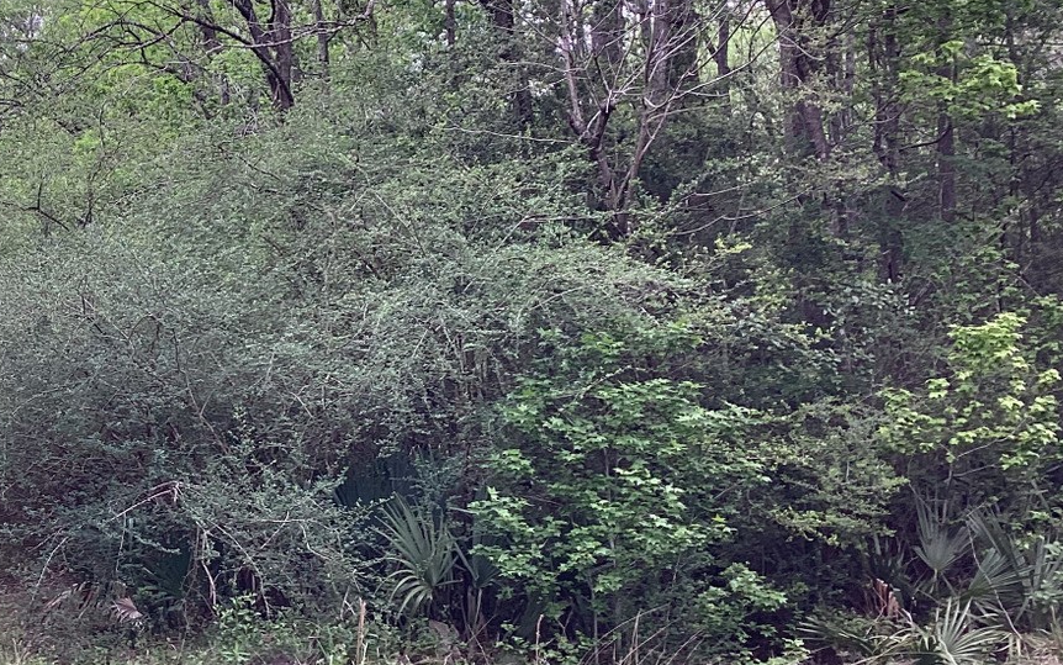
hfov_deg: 32.4
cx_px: 179
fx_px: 1767
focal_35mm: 61
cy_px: 263
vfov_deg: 21.3
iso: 25
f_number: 2.4
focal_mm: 3.3
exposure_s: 1/120
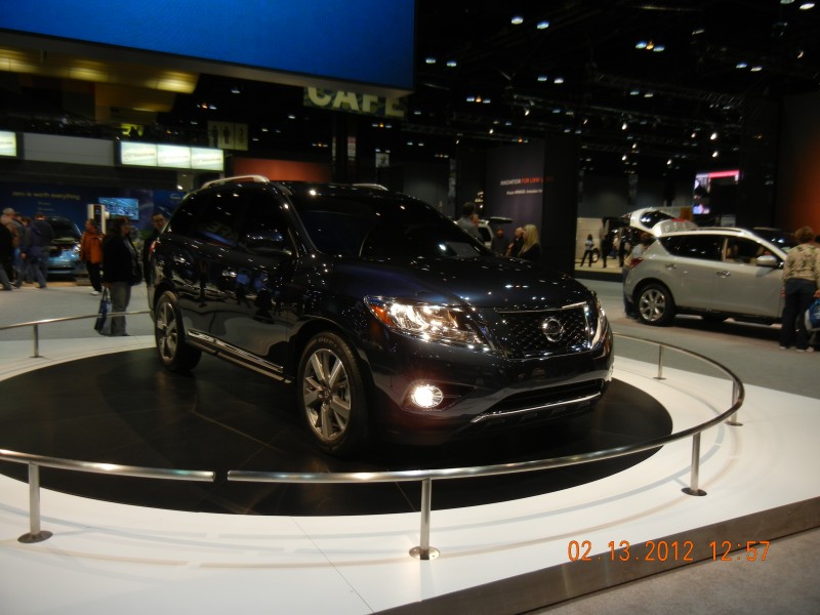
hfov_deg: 60.0
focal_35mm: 30
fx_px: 711
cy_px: 308
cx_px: 410
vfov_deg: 46.8
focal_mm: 5.4
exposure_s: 1/60
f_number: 3.5
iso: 163
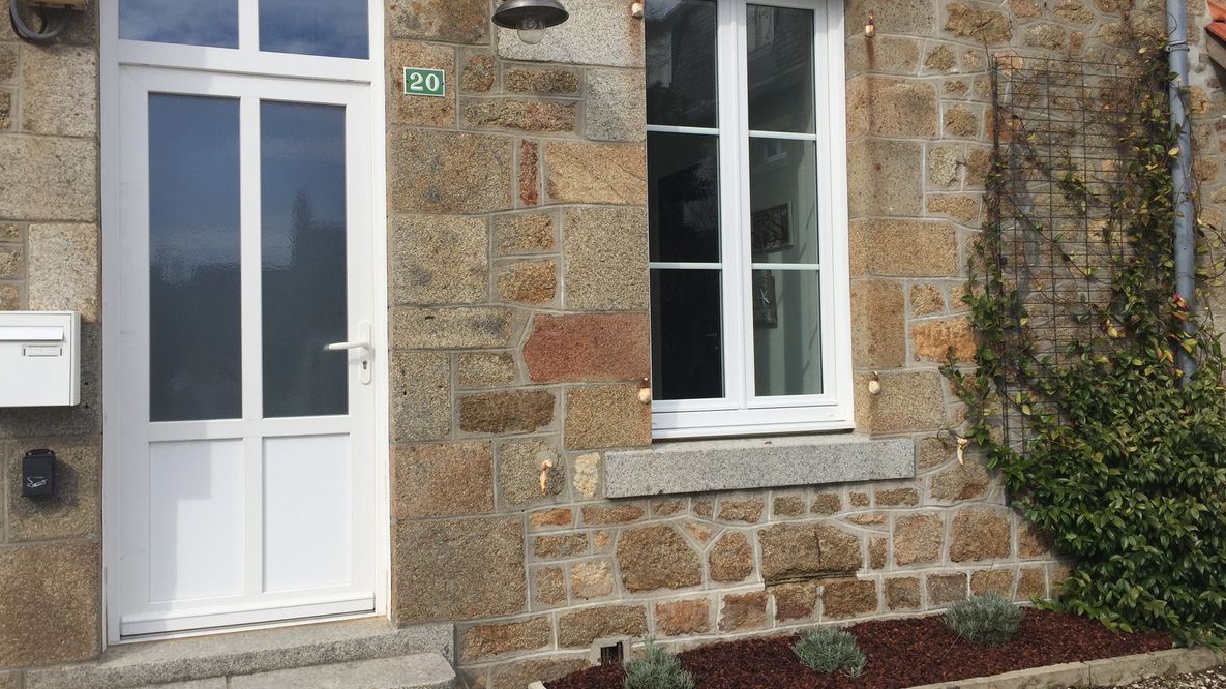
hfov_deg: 61.0
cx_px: 606
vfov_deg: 36.6
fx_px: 1040
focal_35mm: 32
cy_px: 316
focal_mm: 4.15
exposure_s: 1/1647
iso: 32
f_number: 2.2
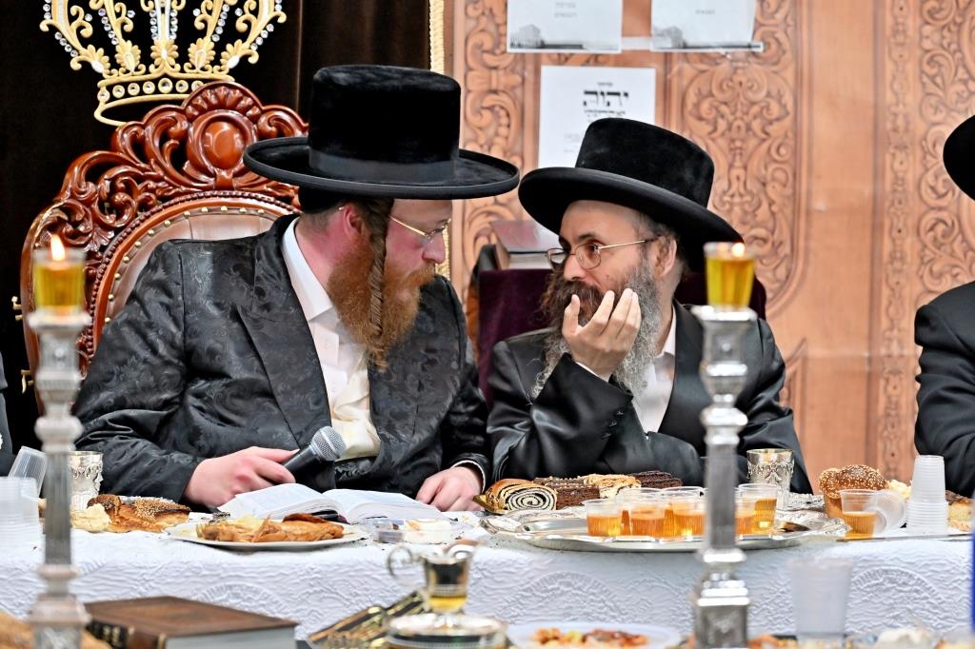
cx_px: 488
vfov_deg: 10.3
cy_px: 324
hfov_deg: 15.4
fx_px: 3601
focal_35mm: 133
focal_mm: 89
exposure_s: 1/160
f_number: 4
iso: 500
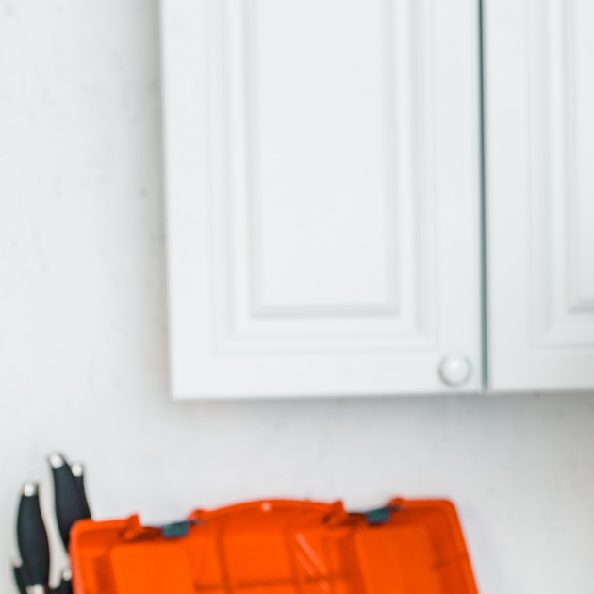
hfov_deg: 10.1
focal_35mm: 170
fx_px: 3300
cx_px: 777
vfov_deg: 10.3
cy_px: 462
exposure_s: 1/200
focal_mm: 70
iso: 250
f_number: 5.6
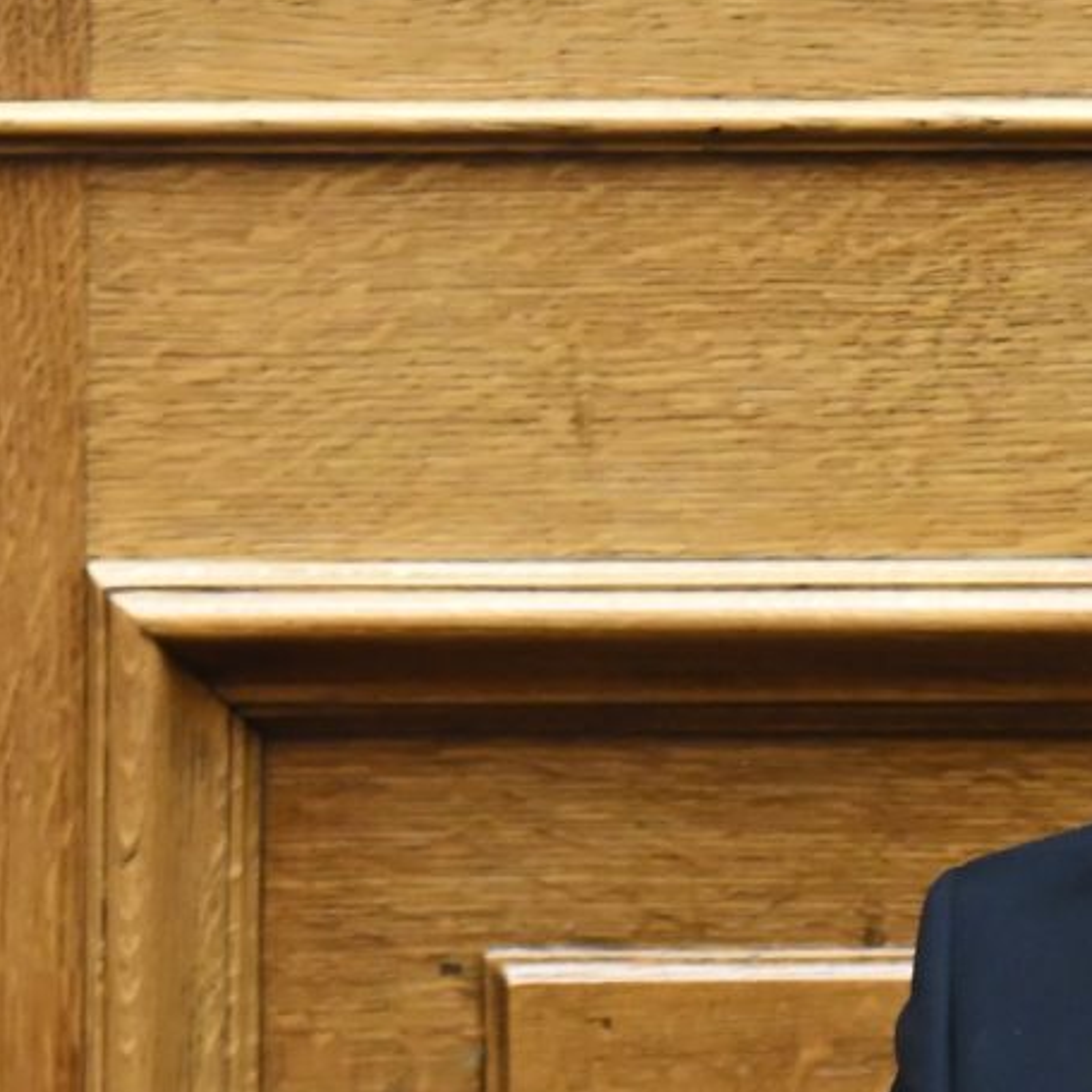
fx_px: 50395
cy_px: 1519
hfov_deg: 1.2
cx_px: 1561
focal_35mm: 1412
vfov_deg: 1.2
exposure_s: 1/250
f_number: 6
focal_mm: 370
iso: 4500
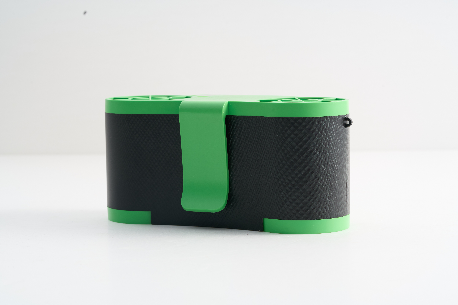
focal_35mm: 90
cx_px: 229
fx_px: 1145
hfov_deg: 22.6
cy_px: 152
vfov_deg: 15.2
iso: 160
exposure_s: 1/125
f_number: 13
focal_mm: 90
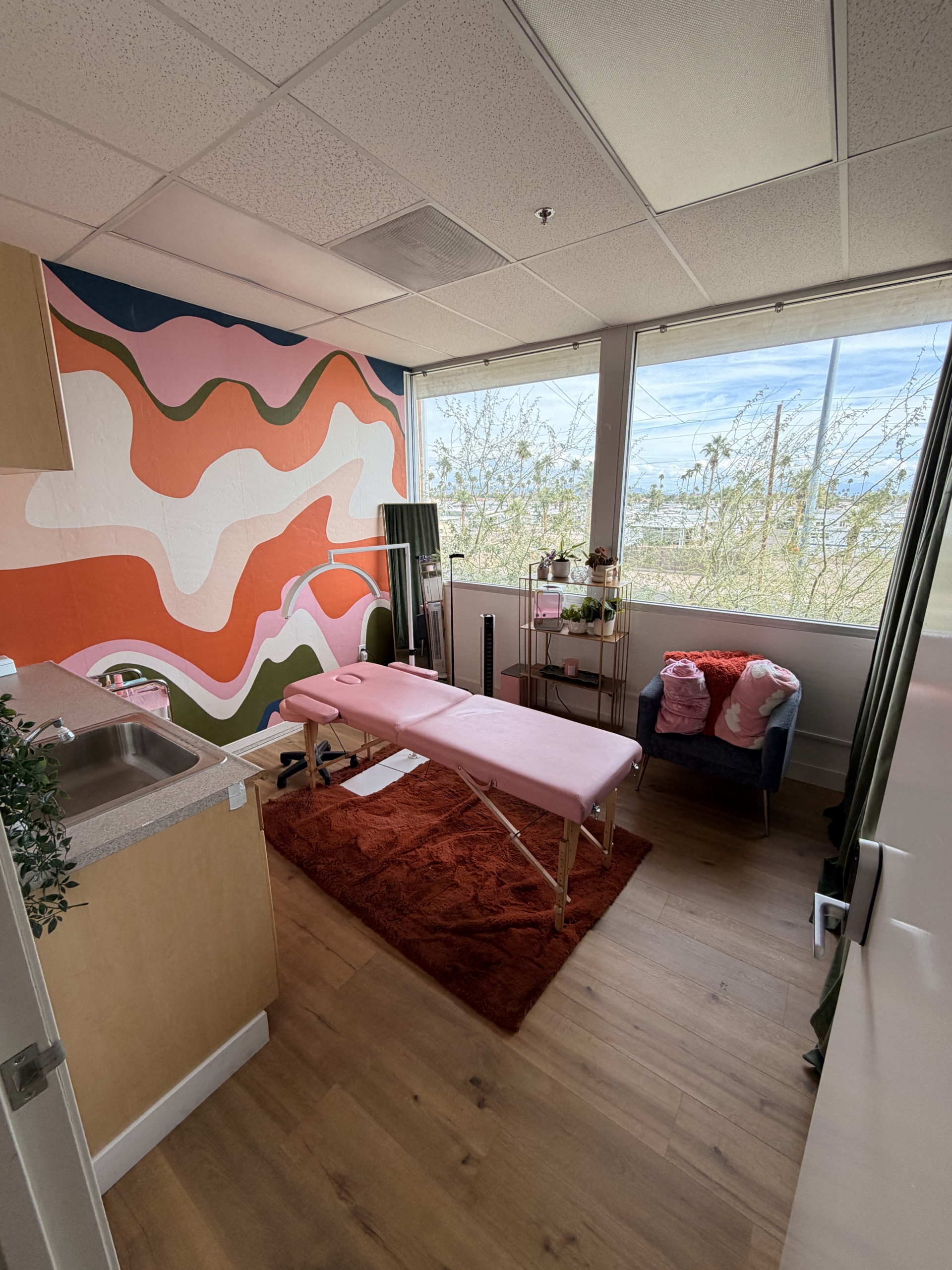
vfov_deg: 102.1
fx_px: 513
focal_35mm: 14
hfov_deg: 85.7
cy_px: 635
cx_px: 476
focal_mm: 2.22
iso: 80
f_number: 2.2
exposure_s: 1/121
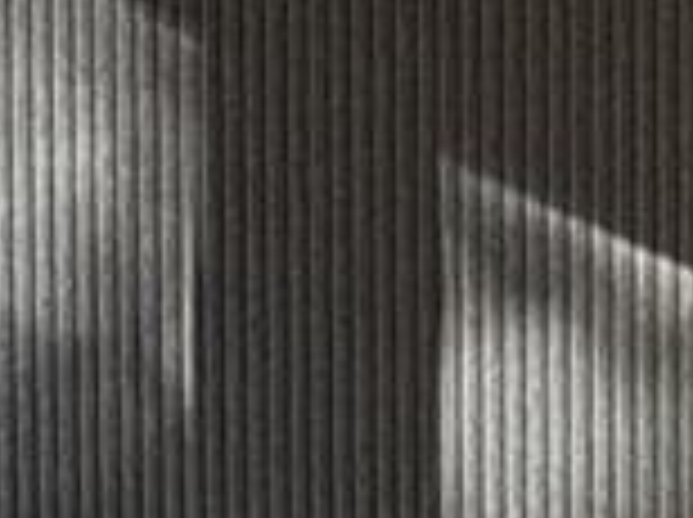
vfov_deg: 6.5
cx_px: 972
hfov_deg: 9.5
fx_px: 4058
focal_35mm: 203
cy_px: 1725
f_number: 1.5
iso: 500
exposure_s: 1/60
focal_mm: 5.7
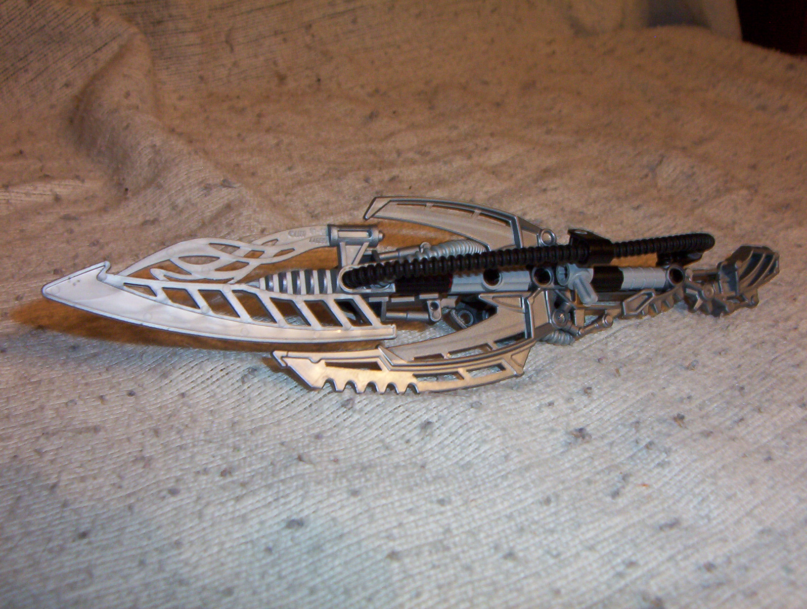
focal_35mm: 36
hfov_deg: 51.2
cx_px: 404
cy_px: 304
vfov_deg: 39.8
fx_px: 841
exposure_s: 1/30
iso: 140
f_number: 2.76
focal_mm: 5.54
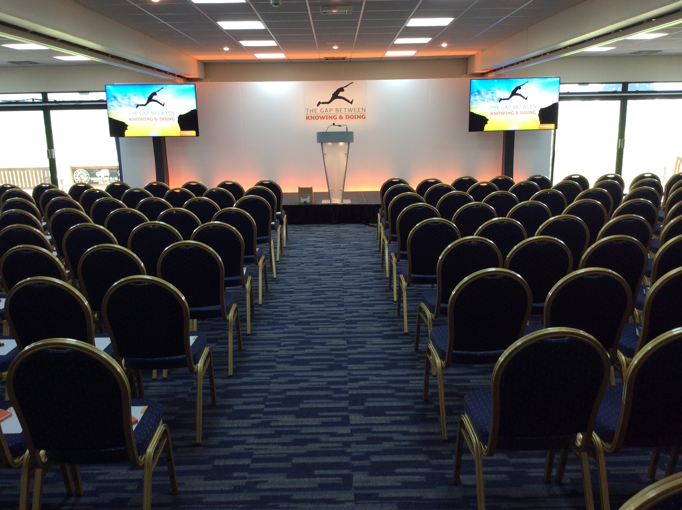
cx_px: 341
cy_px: 255
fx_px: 649
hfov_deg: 55.4
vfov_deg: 42.8
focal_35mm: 33
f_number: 2.4
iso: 40
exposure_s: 1/24
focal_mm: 3.3
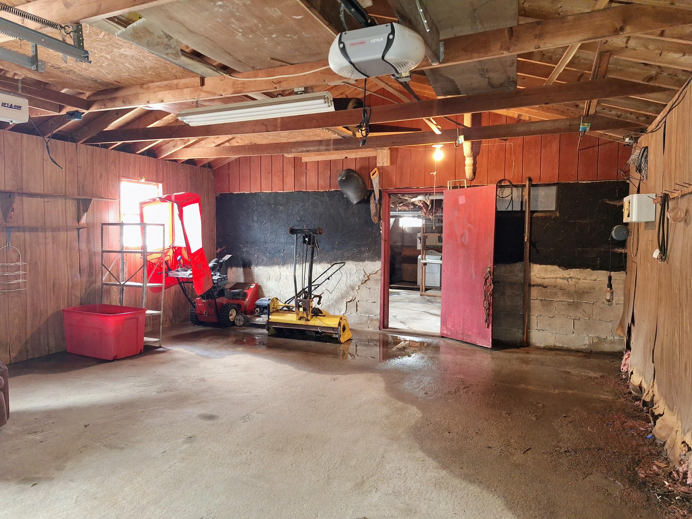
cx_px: 346
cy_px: 260
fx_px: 460
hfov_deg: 73.9
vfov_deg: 58.9
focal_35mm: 23
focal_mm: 5.54
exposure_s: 1/24
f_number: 1.8
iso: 320
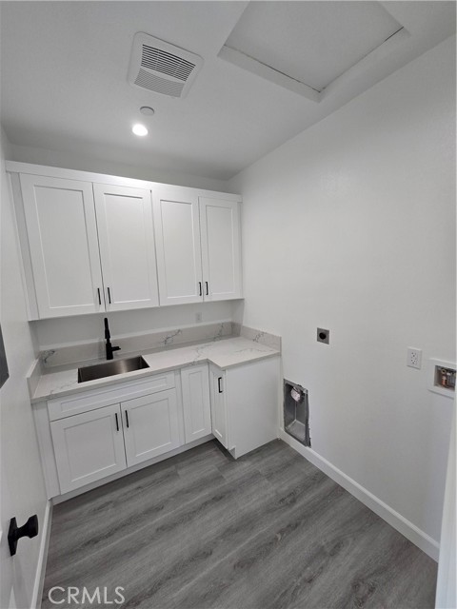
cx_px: 228
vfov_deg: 106.2
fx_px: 229
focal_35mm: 13
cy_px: 304
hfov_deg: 89.9
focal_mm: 2.2
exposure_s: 1/60
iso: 80
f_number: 2.2
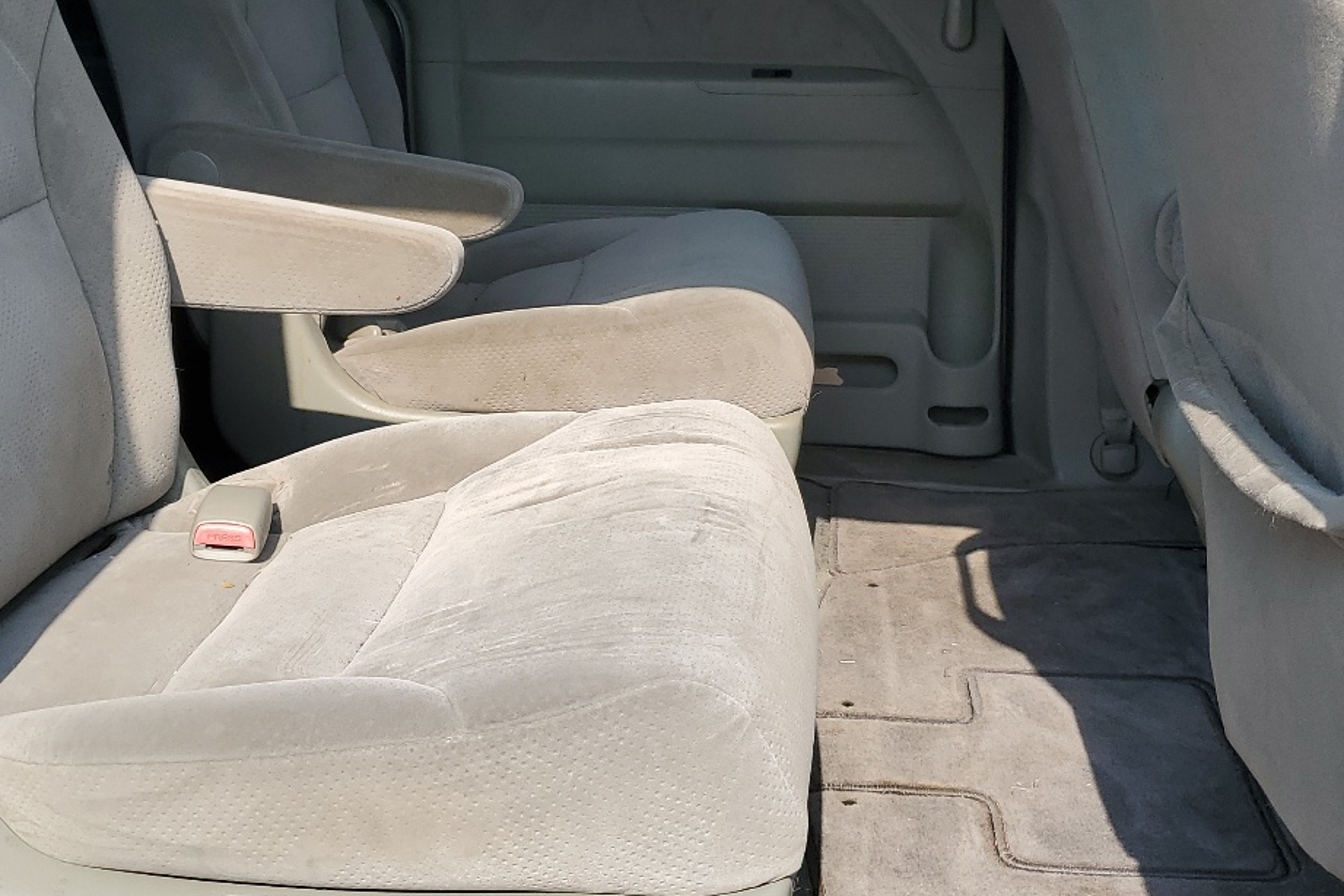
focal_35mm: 47
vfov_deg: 28.6
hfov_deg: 41.9
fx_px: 1755
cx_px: 683
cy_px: 349
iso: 50
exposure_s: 1/2000
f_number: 1.5
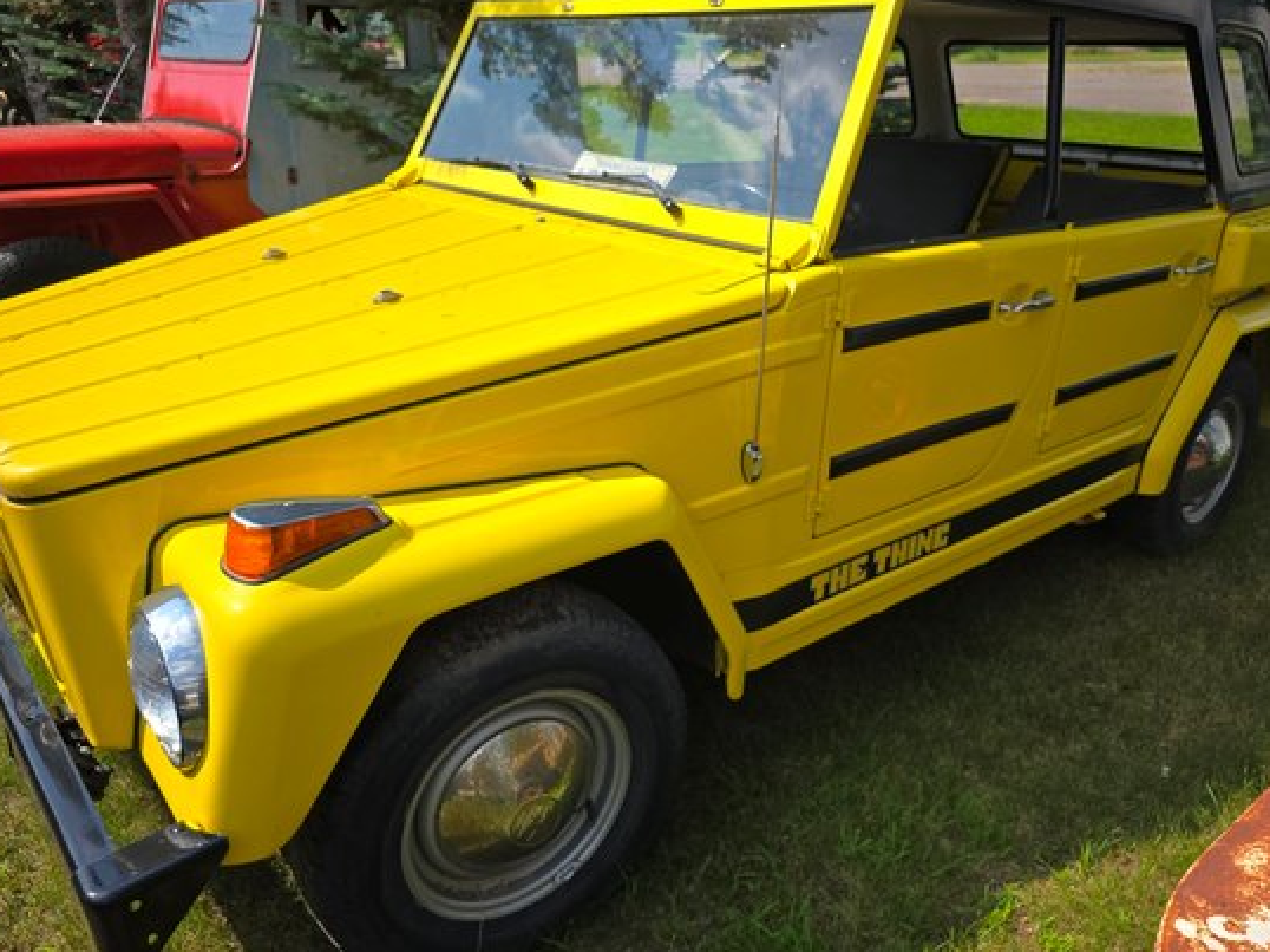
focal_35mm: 27
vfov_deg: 51.3
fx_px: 990
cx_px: 639
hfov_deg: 65.3
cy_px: 455
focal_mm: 6.3
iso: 12
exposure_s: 1/628
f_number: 1.7
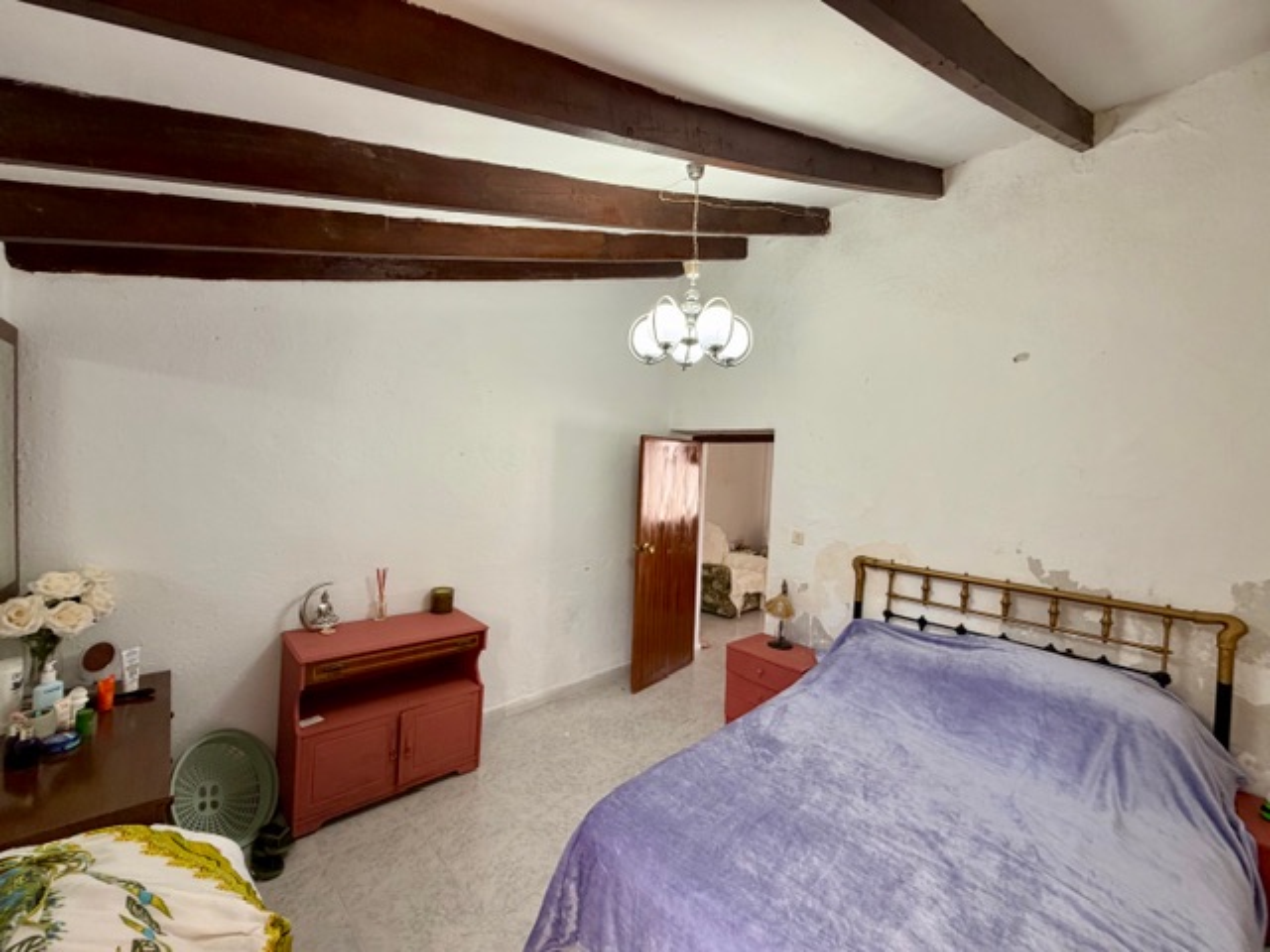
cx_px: 635
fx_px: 514
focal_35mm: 14
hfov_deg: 102.1
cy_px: 476
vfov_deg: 85.7
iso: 200
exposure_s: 1/50
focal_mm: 2.22
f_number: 2.2
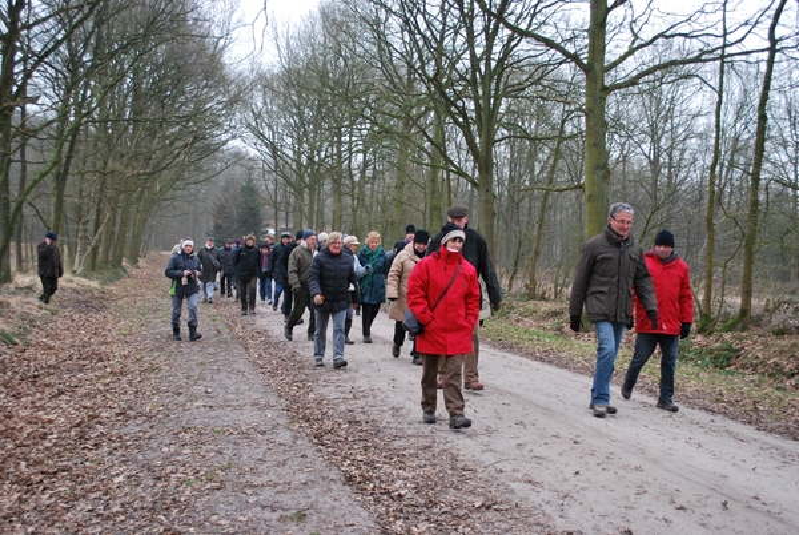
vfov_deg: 37.0
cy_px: 268
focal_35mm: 36
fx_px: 800
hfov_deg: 53.1
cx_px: 400
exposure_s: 1/80
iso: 200
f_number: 4.5
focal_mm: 24
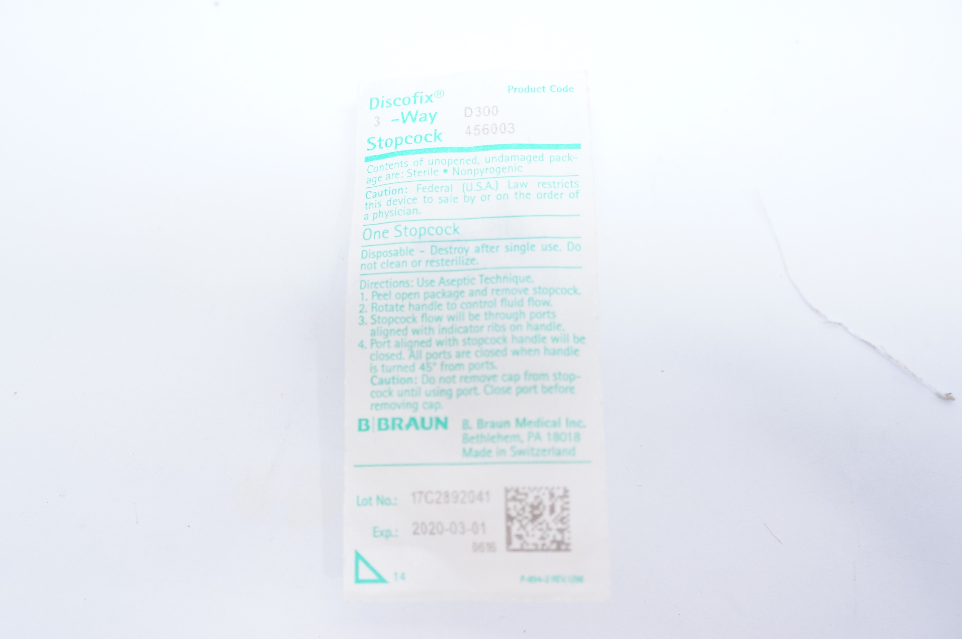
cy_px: 320
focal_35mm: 36
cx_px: 481
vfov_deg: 36.8
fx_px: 961
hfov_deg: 53.2
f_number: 4.5
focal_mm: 24
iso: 800
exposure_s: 1/50
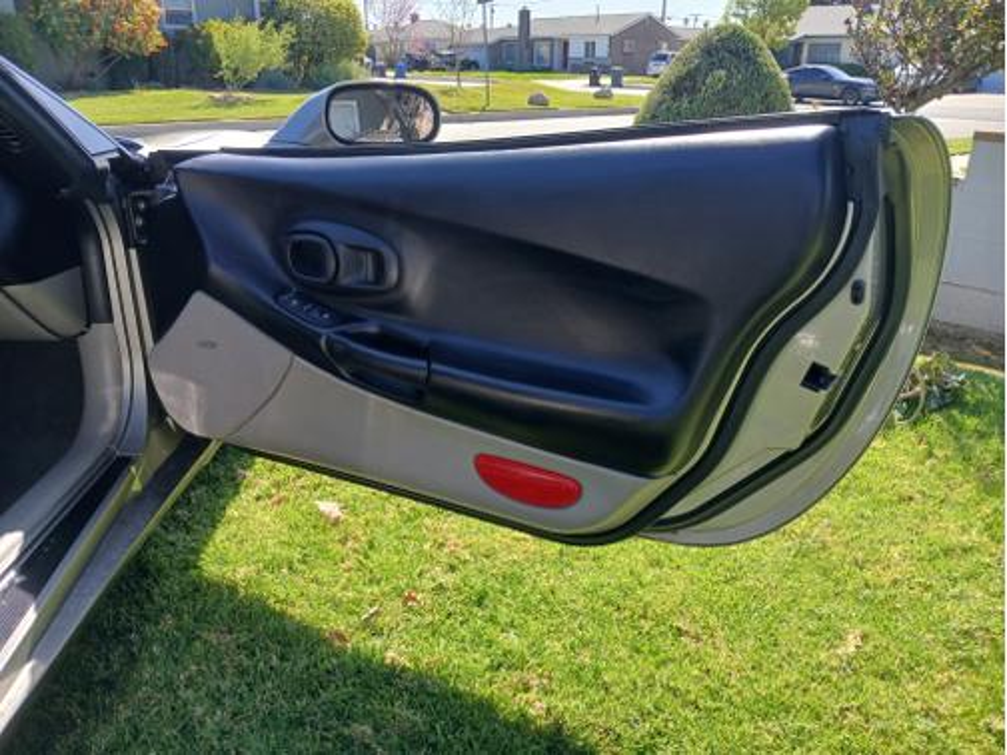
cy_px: 378
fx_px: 756
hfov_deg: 67.3
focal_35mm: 26
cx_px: 504
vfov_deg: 53.1
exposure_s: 1/176
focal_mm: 3.98
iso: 20
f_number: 1.8
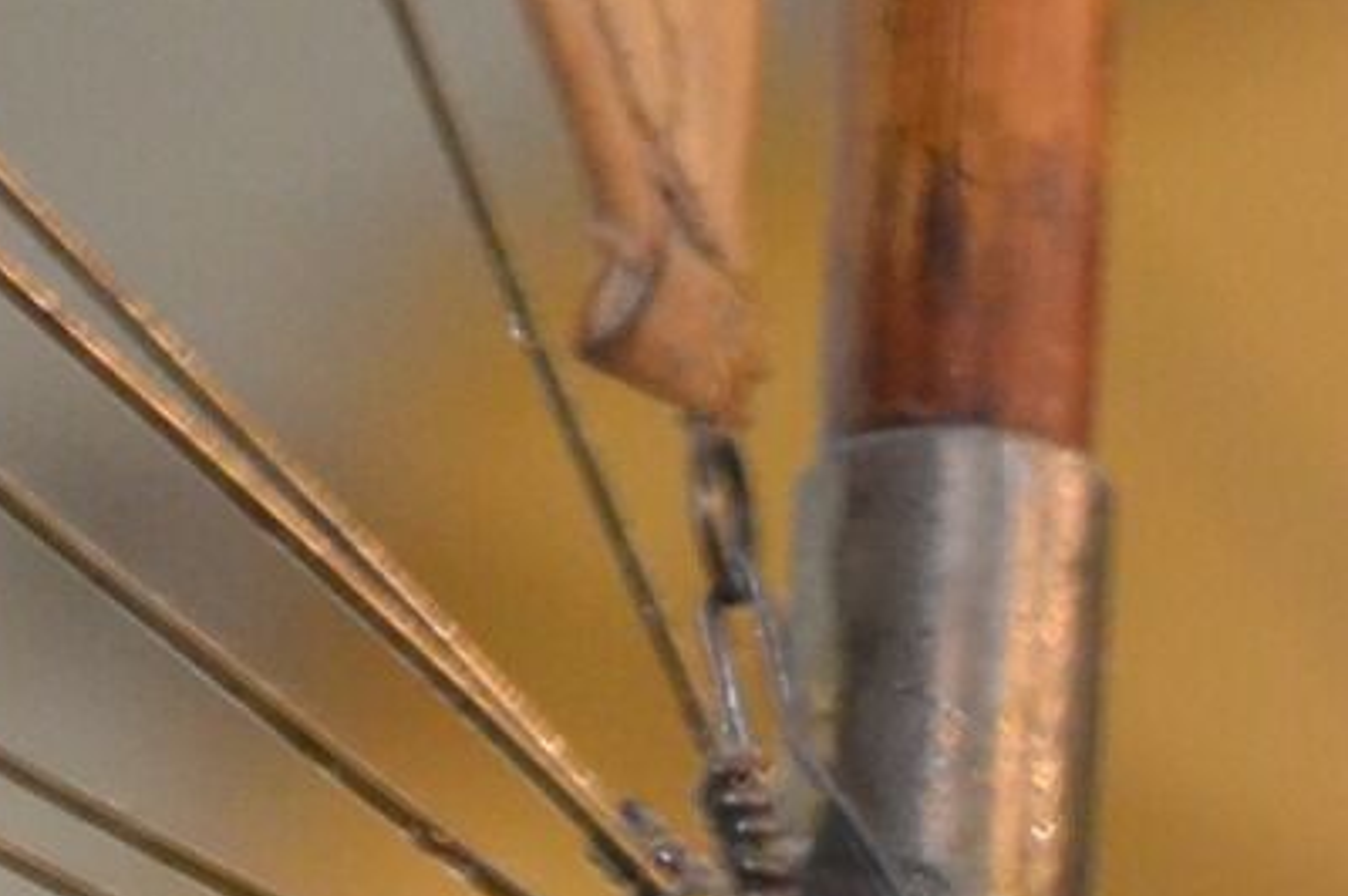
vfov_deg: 0.7
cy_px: 1093
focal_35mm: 1844
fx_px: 68989
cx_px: 1409
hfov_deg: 1.1
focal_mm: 240
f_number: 5.3
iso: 2200
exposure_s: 1/60
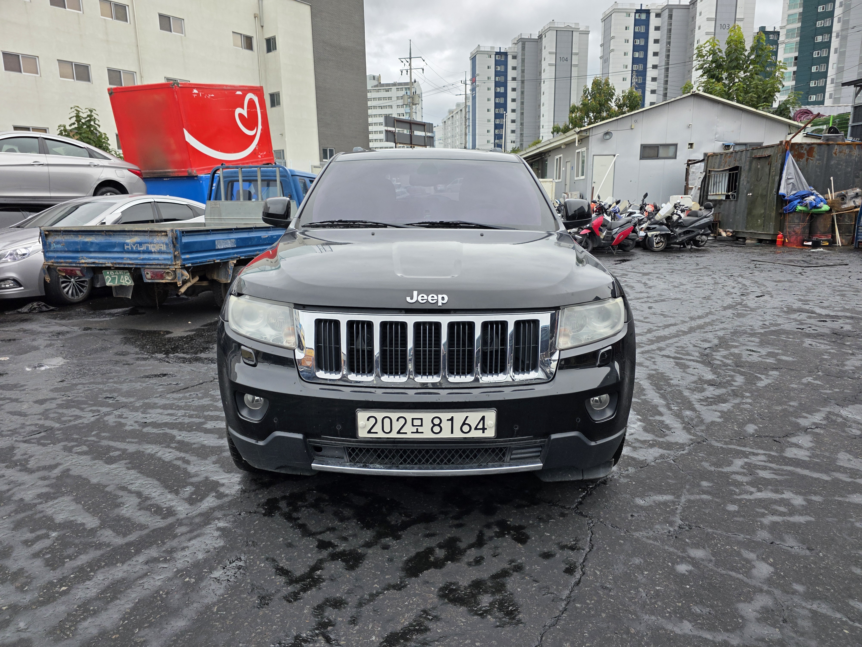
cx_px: 431
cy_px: 324
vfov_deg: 58.9
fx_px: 573
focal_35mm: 23
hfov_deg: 73.9
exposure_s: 1/180
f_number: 1.7
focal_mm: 6.3
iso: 50
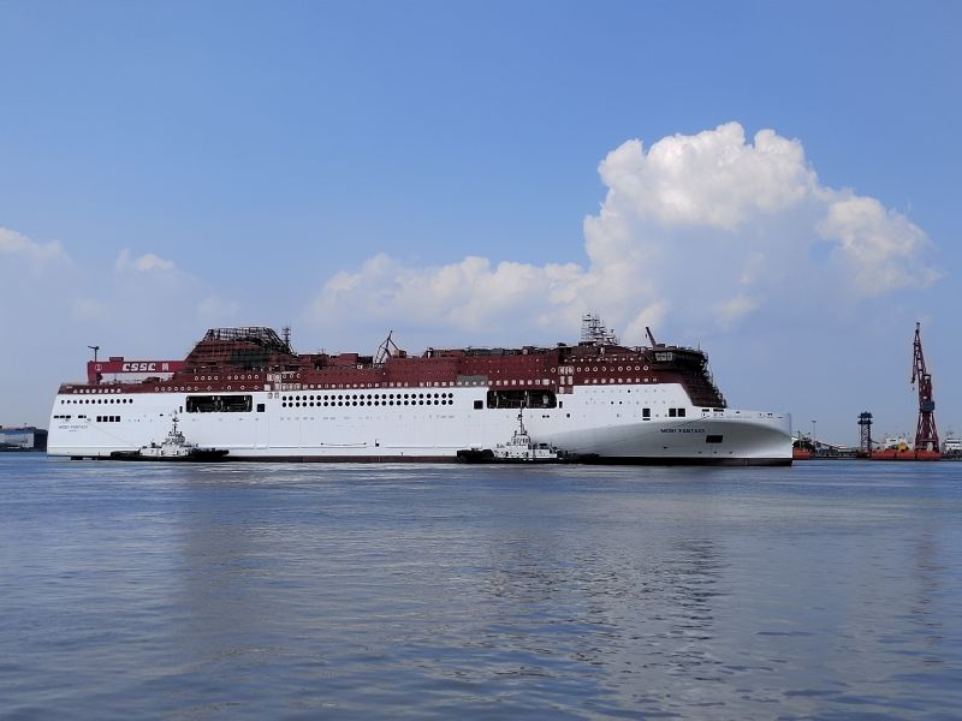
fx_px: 1084
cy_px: 360
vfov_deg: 36.8
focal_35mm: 39
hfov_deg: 47.9
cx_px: 481
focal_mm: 5.52
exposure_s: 1/912
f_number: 1.9
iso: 100
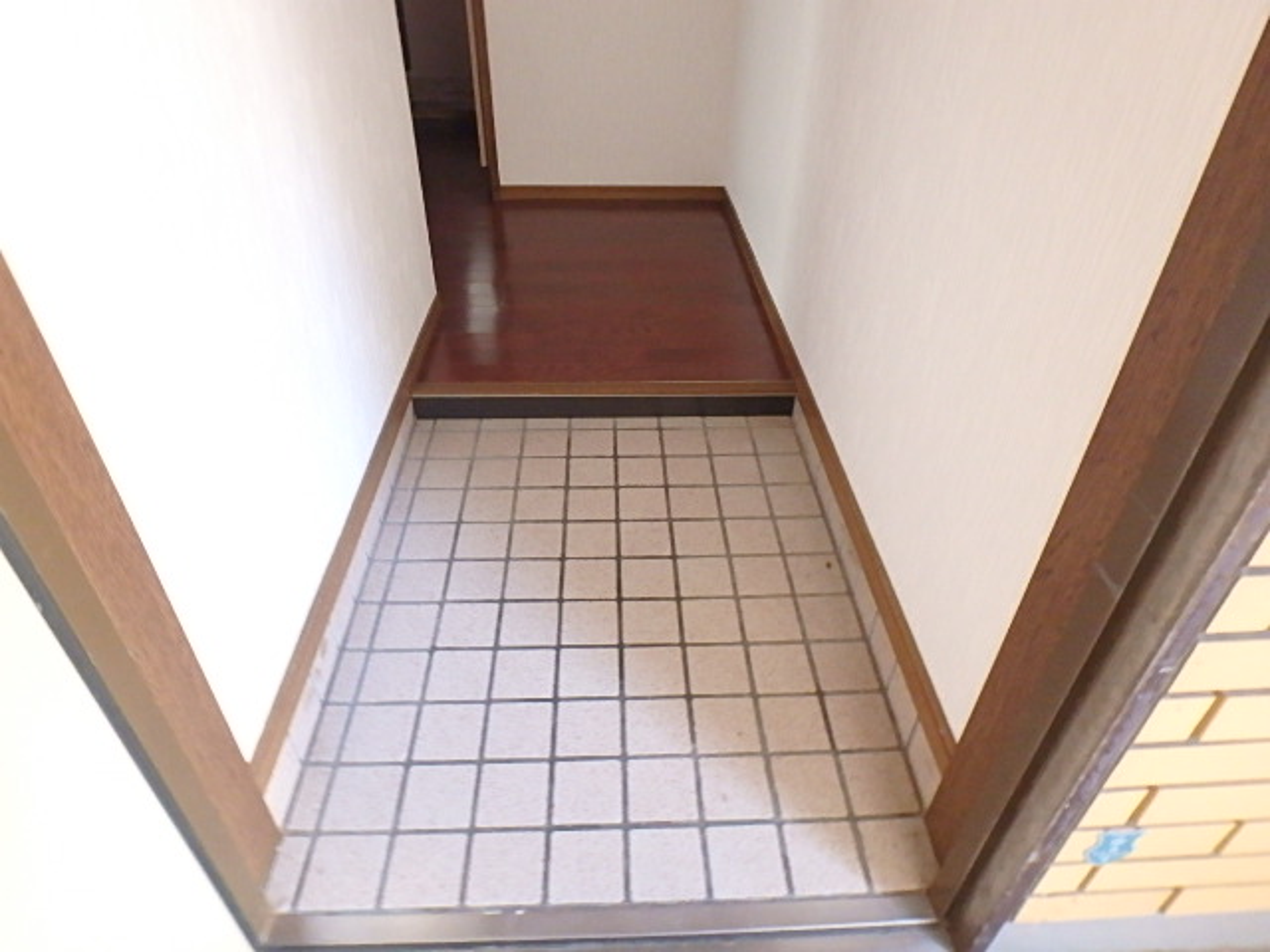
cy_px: 476
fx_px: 770
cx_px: 635
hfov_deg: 79.0
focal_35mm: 21
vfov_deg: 63.4
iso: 800
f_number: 3.5
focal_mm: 3.7
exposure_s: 1/10
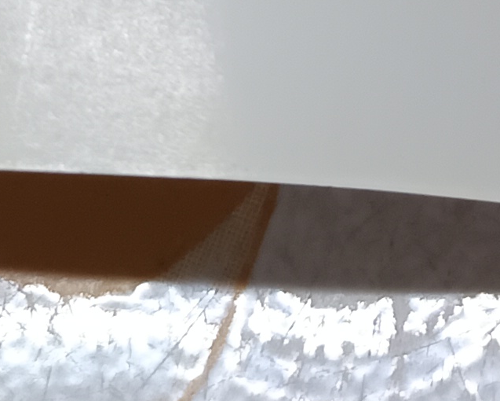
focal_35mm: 147
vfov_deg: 9.2
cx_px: 616
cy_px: -615
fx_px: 2176
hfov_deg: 12.8
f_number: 1.7
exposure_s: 1/50
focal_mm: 5.31
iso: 979
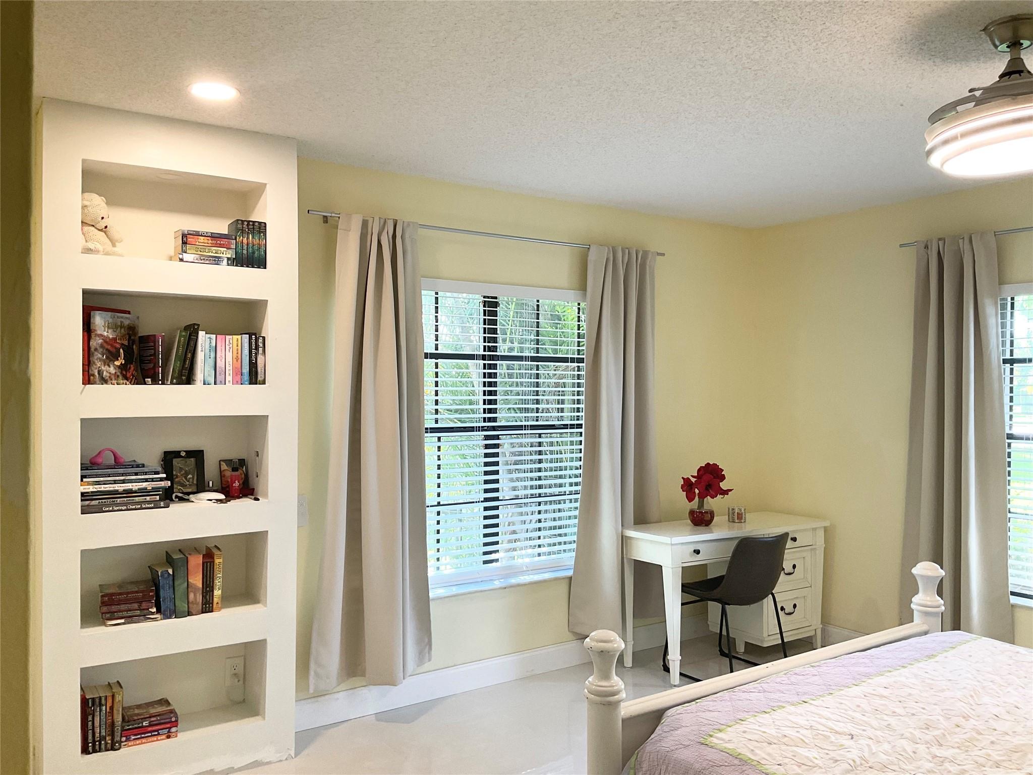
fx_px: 865
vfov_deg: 48.2
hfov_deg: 61.7
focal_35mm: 29
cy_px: 388
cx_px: 516
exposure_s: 1/60
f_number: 1.8
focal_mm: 3
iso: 64
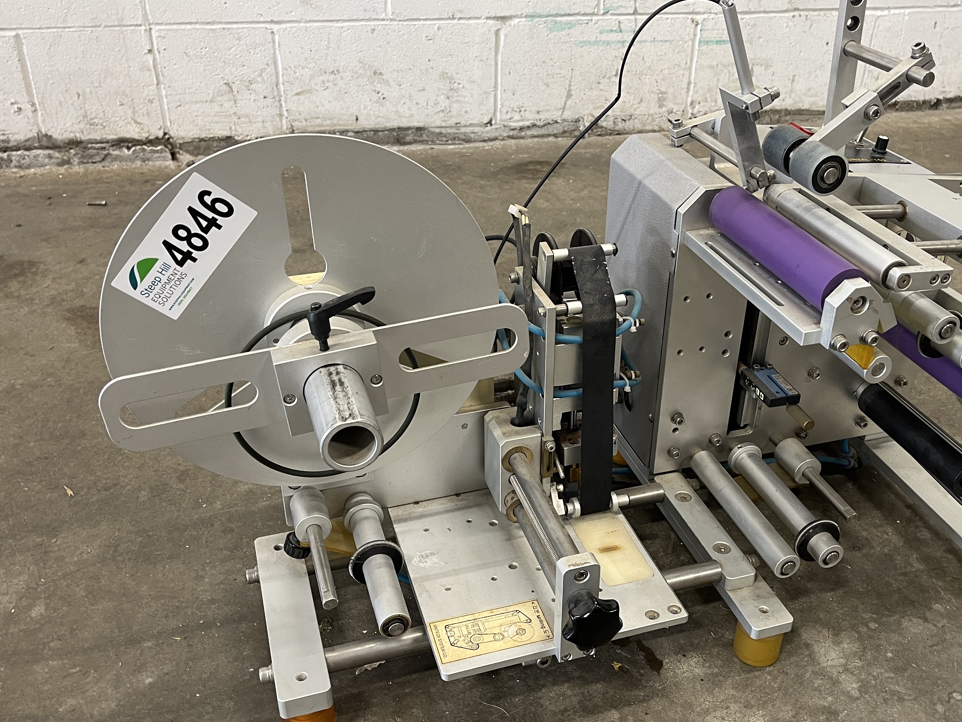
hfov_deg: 52.4
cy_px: 384
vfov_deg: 40.7
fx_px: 973
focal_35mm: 35
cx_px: 562
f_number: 1.6
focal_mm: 5.1
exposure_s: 1/60
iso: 125
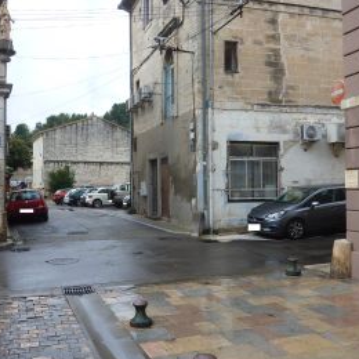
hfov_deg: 48.2
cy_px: 182
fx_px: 399
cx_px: 144
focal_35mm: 34
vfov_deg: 48.4
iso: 80
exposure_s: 1/250
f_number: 4
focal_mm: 4.1
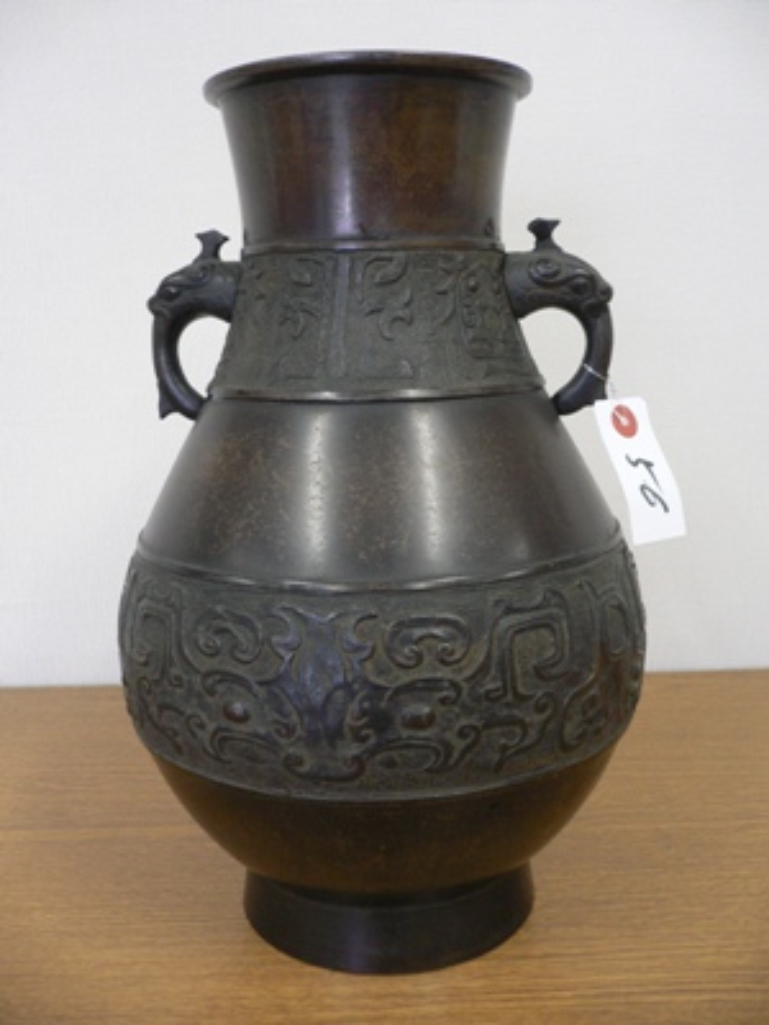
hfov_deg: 40.7
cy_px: 512
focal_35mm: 35
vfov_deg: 52.6
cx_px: 384
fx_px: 1037
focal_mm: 5.8
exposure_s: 1/15
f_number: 2.8
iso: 200
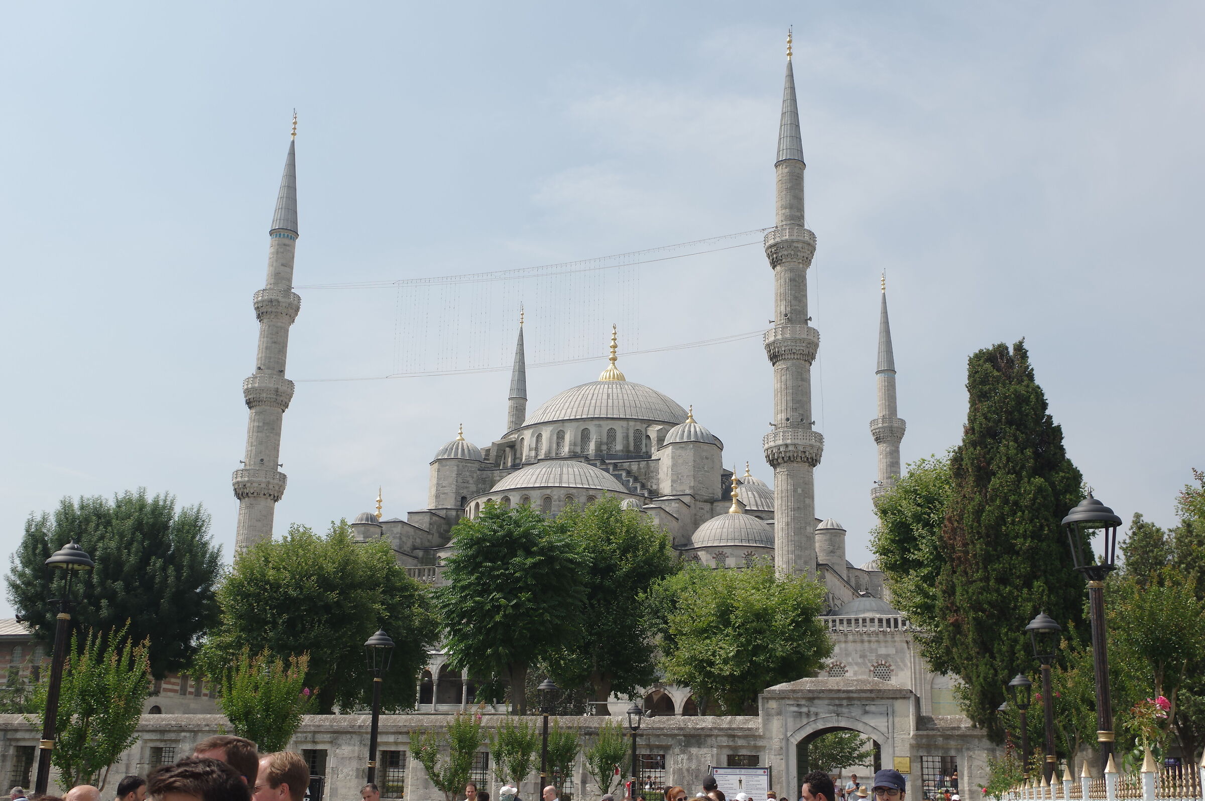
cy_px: 400
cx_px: 602
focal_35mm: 39
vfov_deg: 34.2
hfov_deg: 49.6
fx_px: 1304
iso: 100
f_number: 8
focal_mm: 26.25
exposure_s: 1/320
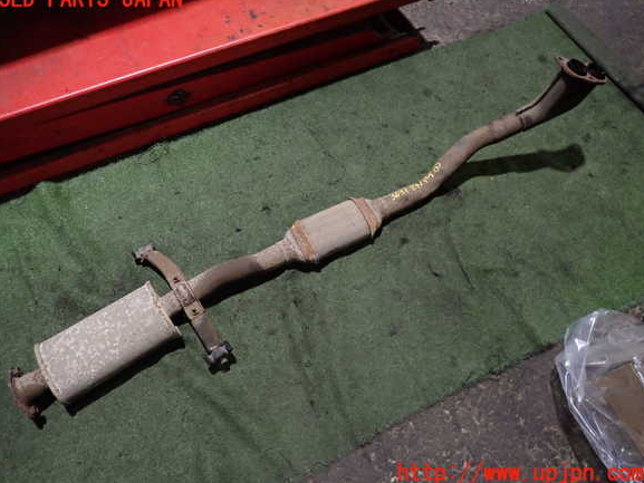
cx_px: 315
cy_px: 236
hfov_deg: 67.3
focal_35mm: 26
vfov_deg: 53.1
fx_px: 484
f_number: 2
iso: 400
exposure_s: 1/30
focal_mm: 4.5
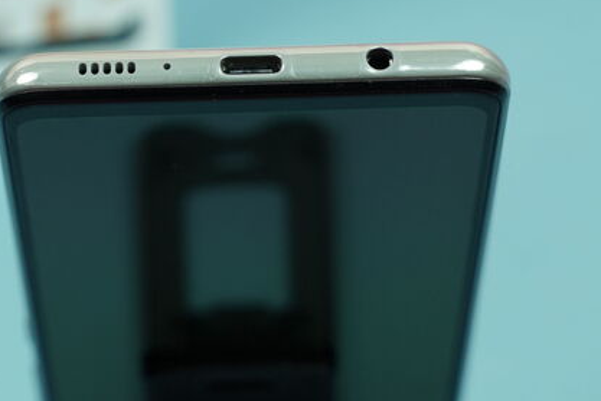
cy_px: 112
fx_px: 1719
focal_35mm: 103
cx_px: 271
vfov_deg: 13.3
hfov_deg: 19.8
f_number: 5.6
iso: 640
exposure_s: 1/100
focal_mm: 70
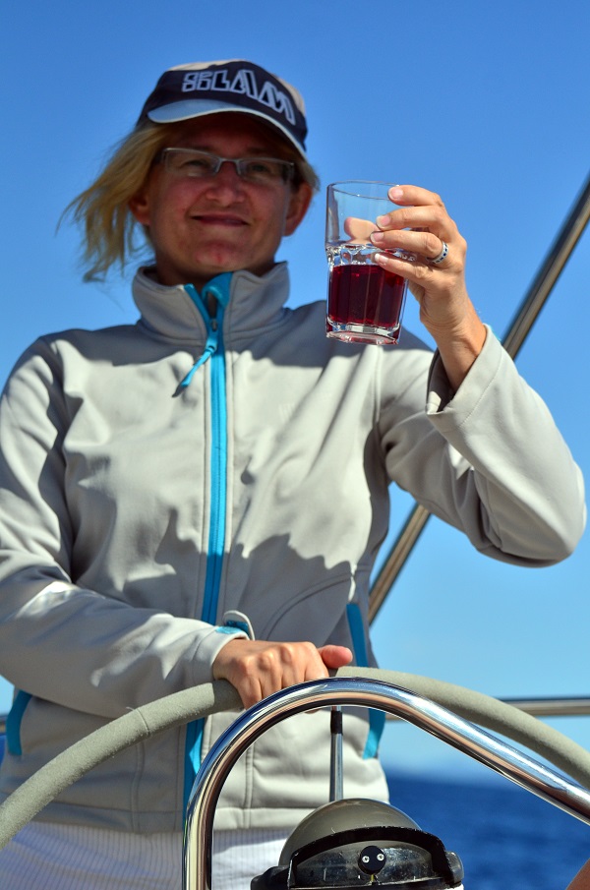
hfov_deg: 13.0
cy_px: 445
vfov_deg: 19.5
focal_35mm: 105
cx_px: 295
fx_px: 2591
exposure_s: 1/8000
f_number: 4.5
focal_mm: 70
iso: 500
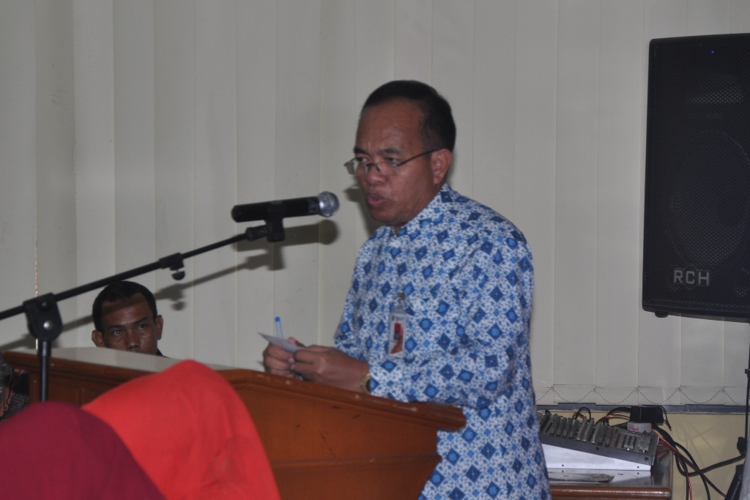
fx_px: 1250
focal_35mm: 60
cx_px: 375
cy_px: 250
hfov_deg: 33.4
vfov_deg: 22.6
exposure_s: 1/60
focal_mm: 40
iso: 200
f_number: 4.5
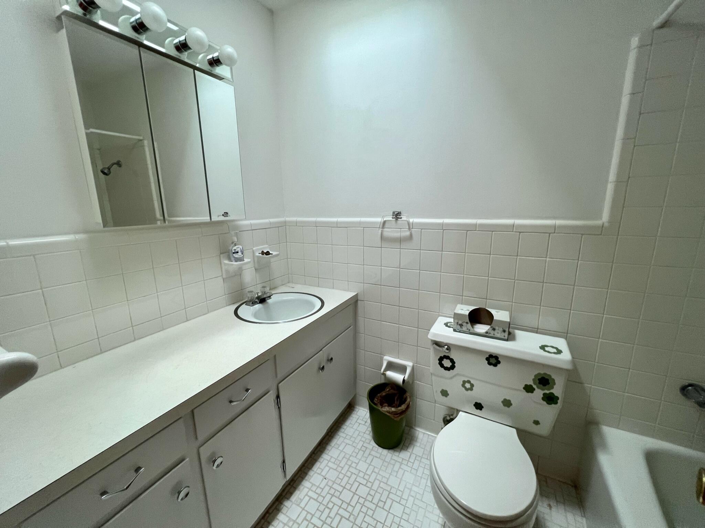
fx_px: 265
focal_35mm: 13
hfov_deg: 106.2
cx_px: 352
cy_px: 264
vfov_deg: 89.9
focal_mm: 1.57
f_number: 1.8
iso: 160
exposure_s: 1/60
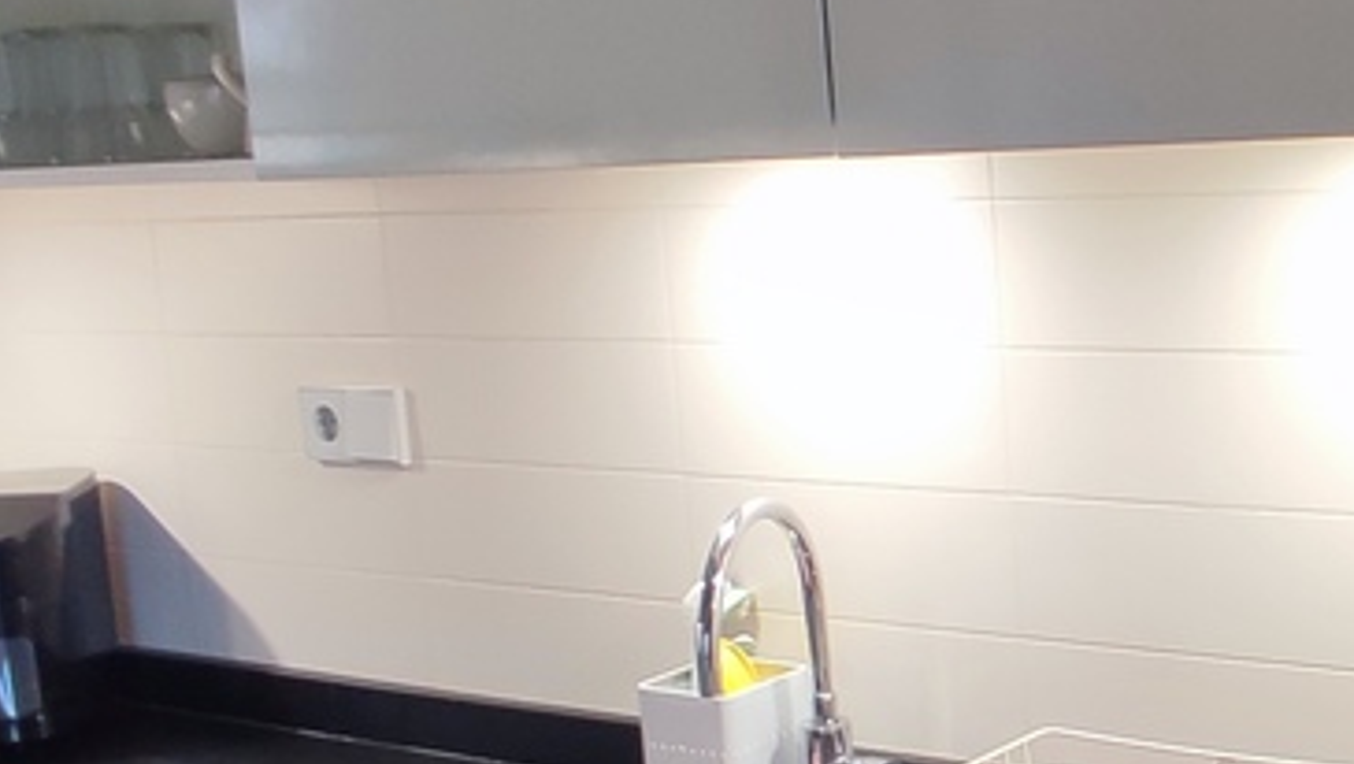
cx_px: 1180
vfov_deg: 19.7
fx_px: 2192
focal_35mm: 61
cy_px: 475
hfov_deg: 32.8
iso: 93
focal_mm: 1.65
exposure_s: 1/33
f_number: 2.2
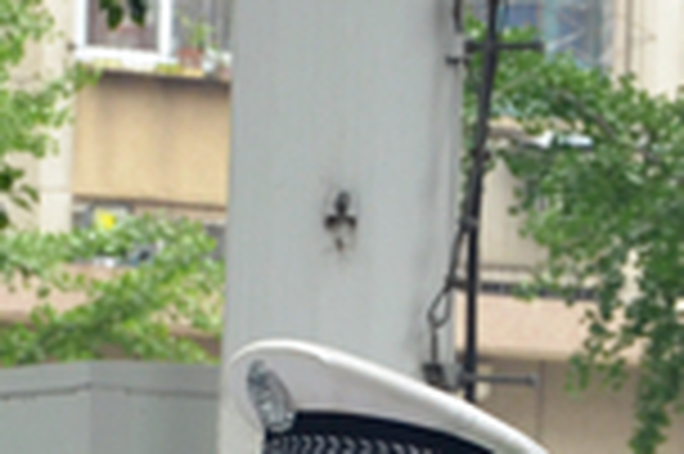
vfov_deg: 3.1
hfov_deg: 4.7
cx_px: 540
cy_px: 739
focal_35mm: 440
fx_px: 8351
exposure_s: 1/320
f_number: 9
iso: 800
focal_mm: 62
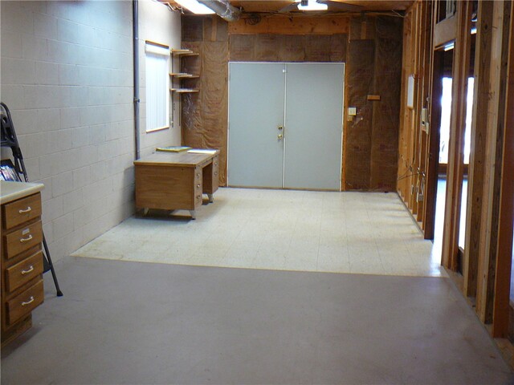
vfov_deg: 40.7
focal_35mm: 35
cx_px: 257
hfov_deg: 52.6
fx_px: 520
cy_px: 192
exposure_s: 1/15
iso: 200
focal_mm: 5.2
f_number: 2.8
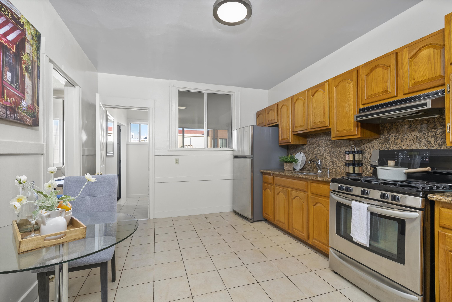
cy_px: 151
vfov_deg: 73.8
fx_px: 201
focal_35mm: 16
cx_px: 226
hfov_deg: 96.7
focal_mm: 16
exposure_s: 1/1.25
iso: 400
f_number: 9
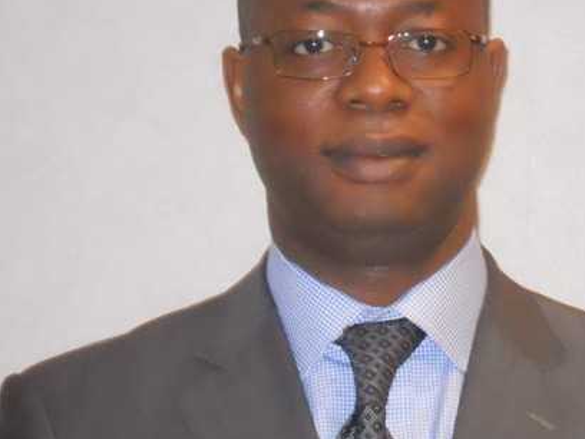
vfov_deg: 6.9
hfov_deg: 9.1
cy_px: 212
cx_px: 455
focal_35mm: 216
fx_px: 3650
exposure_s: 1/60
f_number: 6.2
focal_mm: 22.6
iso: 1600
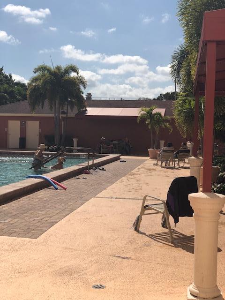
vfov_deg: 36.8
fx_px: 451
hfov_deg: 28.0
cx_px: 112
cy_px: 150
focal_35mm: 52
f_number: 2.4
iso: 16
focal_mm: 6
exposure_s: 1/2825
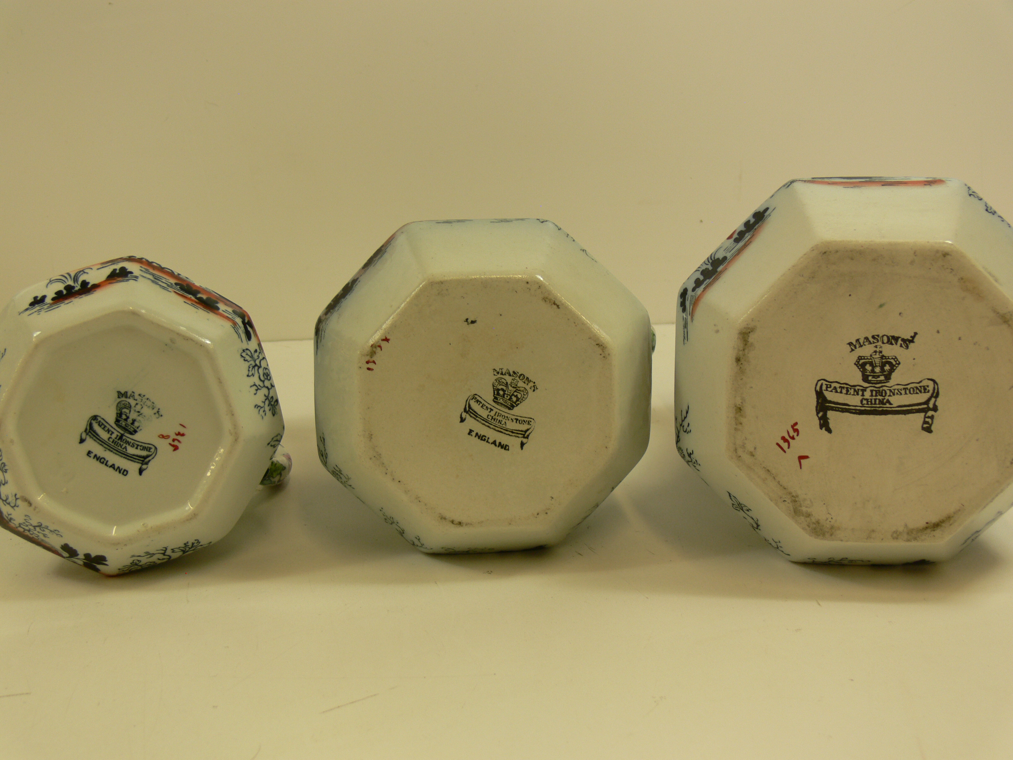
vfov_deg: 27.5
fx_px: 1551
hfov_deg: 36.2
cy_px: 380
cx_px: 506
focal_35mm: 53
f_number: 3.6
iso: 80
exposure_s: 1/50
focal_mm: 11.3
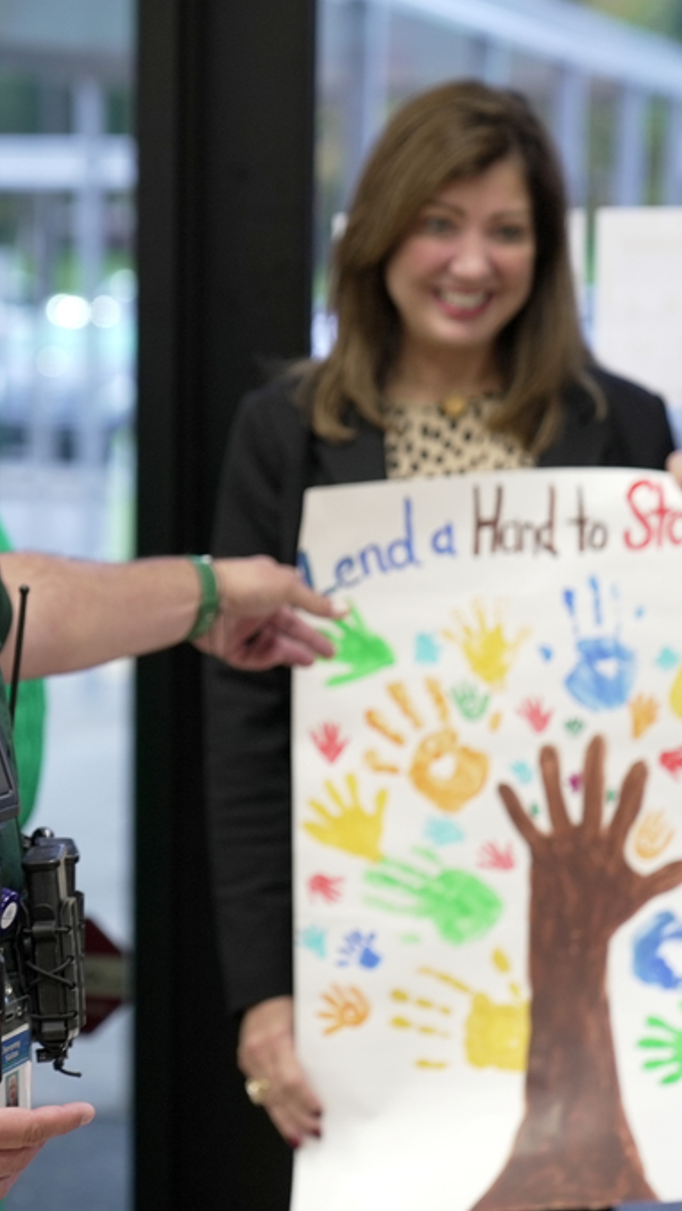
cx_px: 100
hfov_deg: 10.9
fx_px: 3567
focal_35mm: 111
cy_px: 603
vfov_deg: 19.3
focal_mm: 70
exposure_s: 1/125
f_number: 2.8
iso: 800
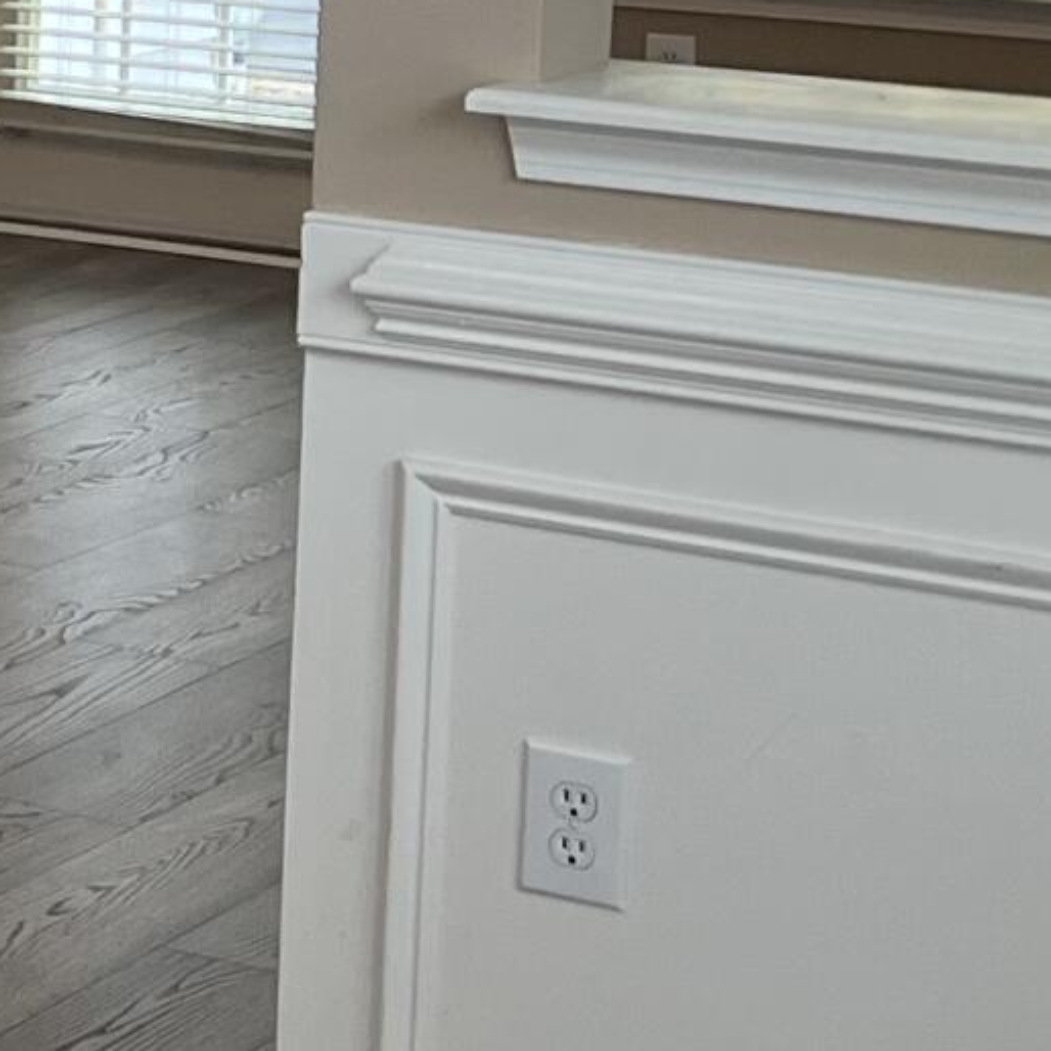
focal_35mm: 134
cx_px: -1720
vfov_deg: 12.7
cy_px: -180
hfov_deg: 10.6
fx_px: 4603
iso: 125
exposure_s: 1/120
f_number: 1.5
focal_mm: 5.7
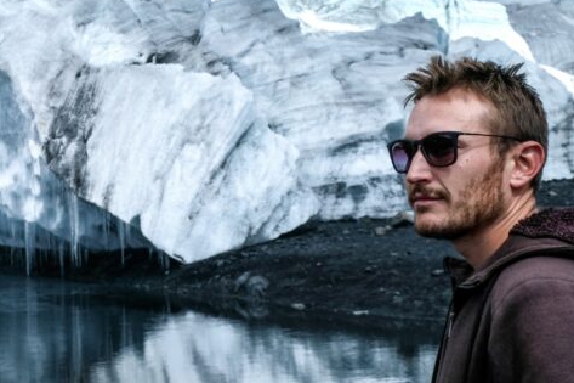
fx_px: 1243
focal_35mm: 78
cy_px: 88
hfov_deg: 25.1
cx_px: 36
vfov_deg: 17.4
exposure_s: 1/240
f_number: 13
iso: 200
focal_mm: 24.3
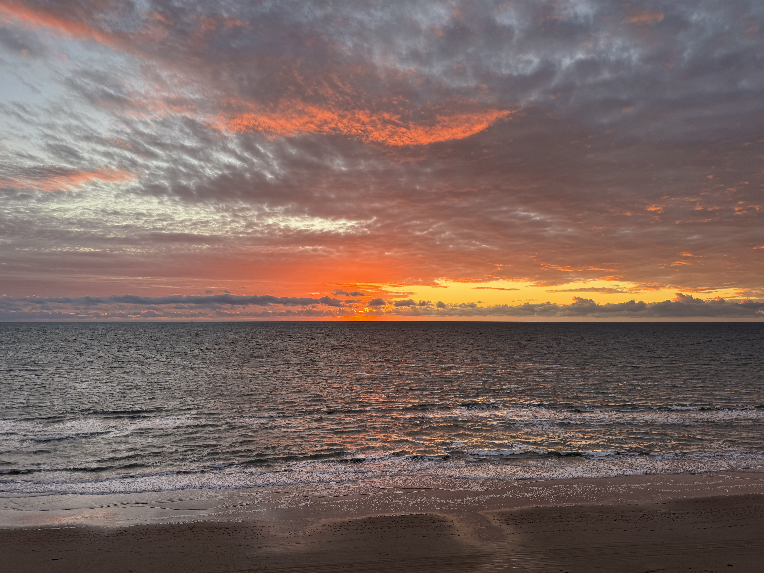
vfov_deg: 56.8
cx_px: 382
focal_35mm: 24
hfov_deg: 71.6
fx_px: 530
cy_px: 286
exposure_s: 1/289
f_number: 1.78
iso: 80
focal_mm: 6.76
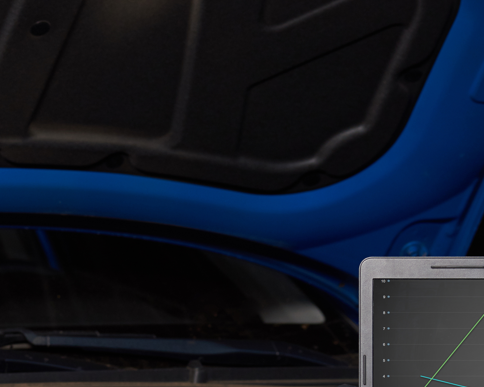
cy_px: 358
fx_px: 3251
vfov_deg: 6.8
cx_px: 228
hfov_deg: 8.5
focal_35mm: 227
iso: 200
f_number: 8
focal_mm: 105
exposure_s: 1/50
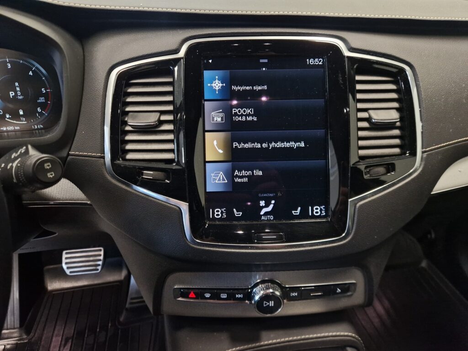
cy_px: 176
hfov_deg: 73.9
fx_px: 311
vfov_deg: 58.9
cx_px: 234
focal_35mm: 23
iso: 500
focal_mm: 5.4
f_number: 1.8
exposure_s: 1/100
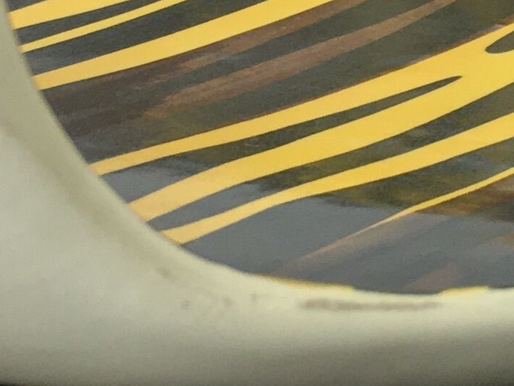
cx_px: 457
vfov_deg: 8.9
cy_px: -99
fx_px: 2436
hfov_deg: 12.0
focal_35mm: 164
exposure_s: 1/33
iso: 50
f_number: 2.2
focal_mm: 4.15
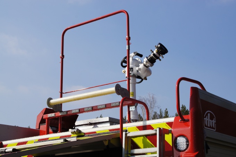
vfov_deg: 18.1
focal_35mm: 75
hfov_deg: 27.0
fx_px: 491
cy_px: 78
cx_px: 118
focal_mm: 50
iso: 100
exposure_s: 1/200
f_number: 13
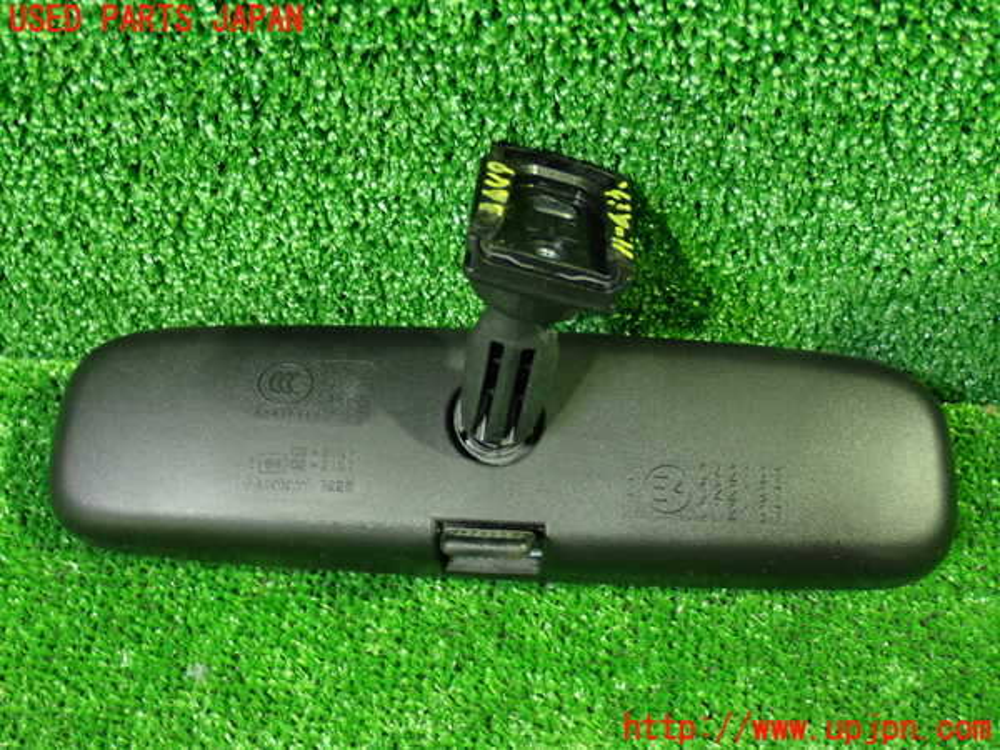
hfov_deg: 40.4
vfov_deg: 30.9
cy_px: 375
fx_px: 1358
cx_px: 500
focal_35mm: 47
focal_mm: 8.4
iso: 800
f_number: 3.1
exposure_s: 1/13
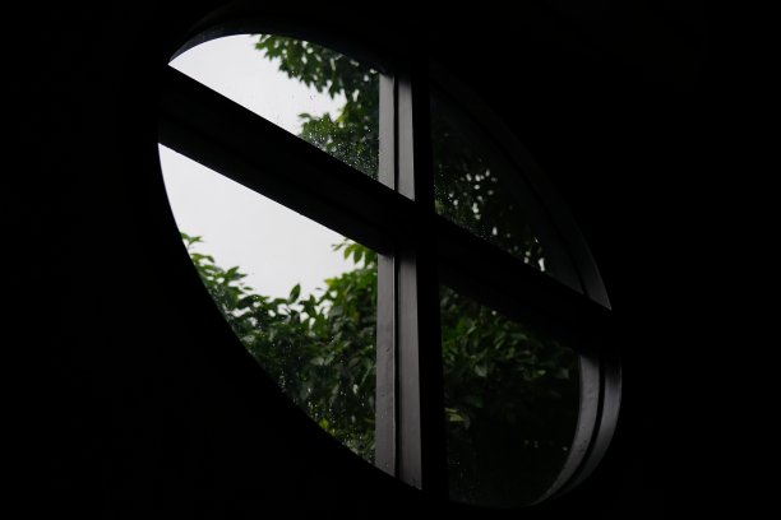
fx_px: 759
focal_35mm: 35
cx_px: 390
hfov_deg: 54.4
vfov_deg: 37.9
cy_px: 260
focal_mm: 35
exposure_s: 1/320
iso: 100
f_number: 4
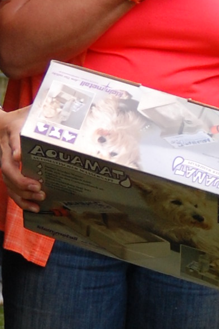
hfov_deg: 3.0
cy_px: 213
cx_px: 161
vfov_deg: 4.5
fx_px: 4220
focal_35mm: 462
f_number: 5.6
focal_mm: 60
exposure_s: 1/500
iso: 400
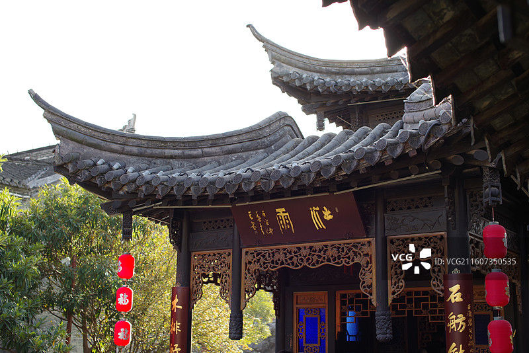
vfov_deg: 27.0
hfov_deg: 39.6
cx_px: 264
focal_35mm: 50
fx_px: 735
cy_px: 176
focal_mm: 50
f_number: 4
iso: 200
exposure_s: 1/200
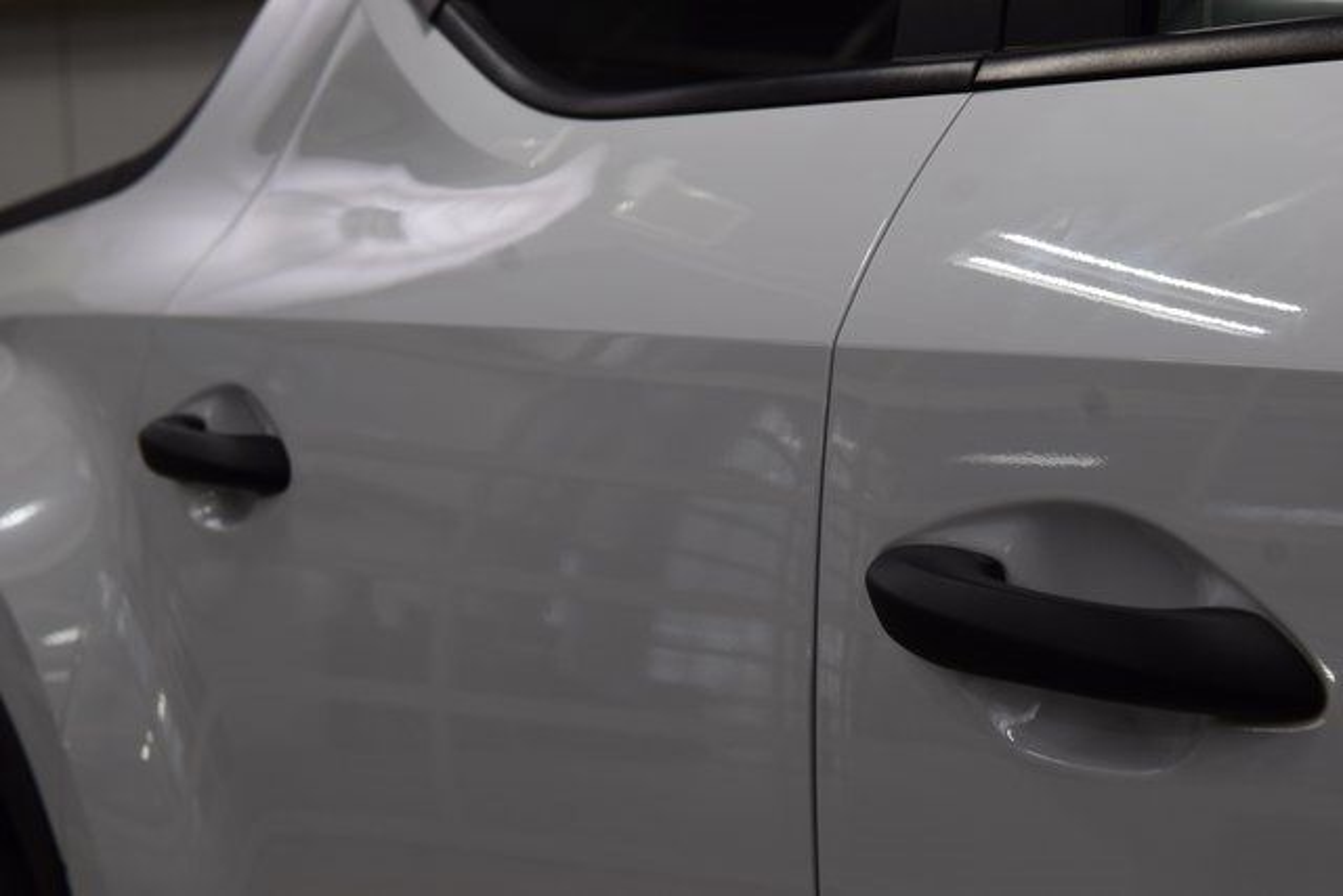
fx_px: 2910
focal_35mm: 78
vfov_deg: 17.5
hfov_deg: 26.0
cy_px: 448
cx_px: 672
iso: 400
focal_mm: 52
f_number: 7.1
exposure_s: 1/40
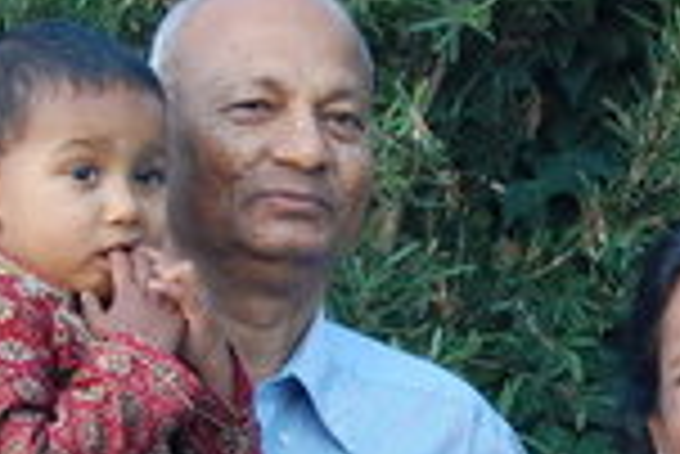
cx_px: 504
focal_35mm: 267
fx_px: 5048
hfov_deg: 7.7
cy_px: 521
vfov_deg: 5.1
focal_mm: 42
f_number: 5.3
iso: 400
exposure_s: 1/80
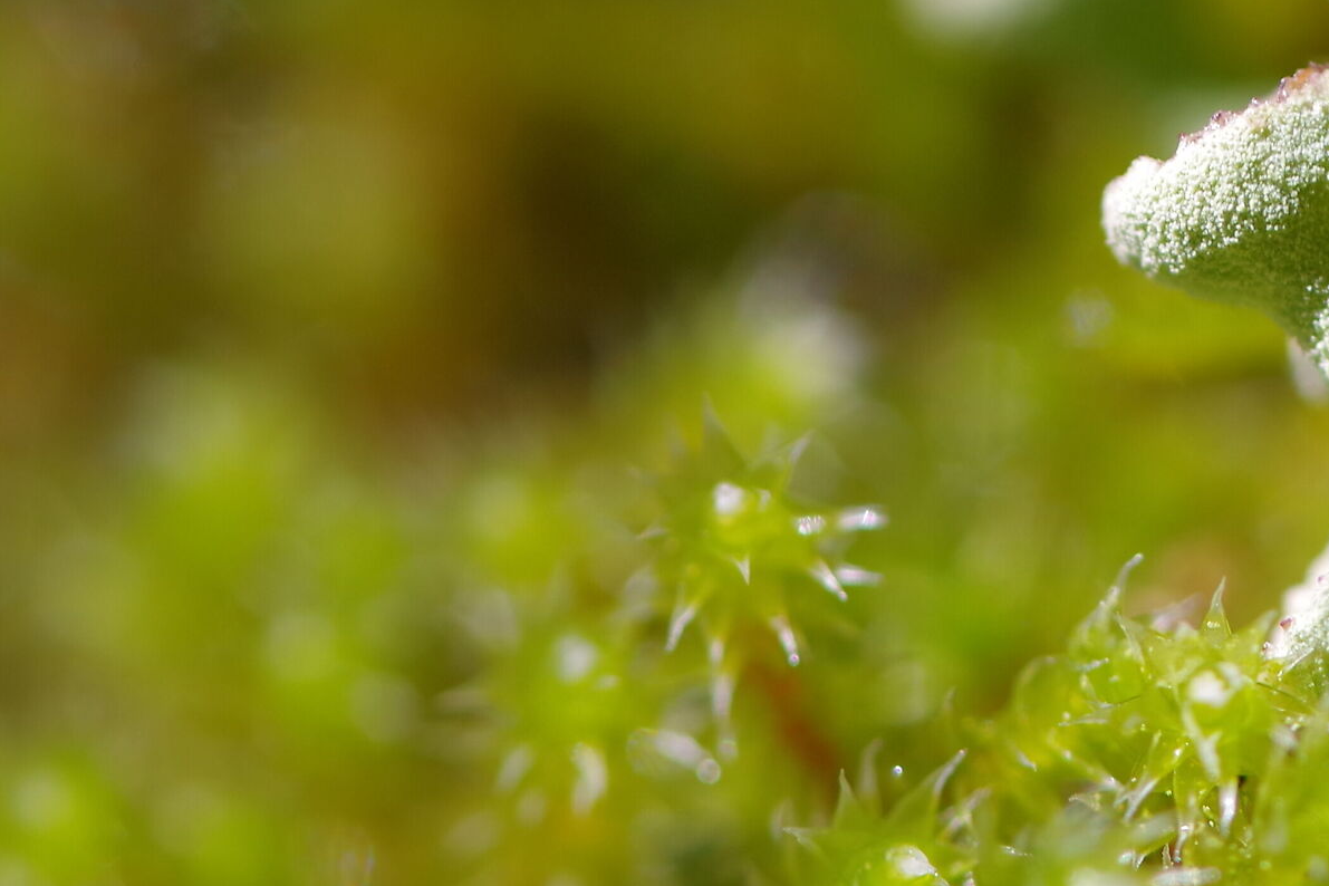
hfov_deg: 5.1
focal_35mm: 403
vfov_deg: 3.4
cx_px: 1212
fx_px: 14876
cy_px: 238
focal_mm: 200
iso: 200
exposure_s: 1/400
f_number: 5.6
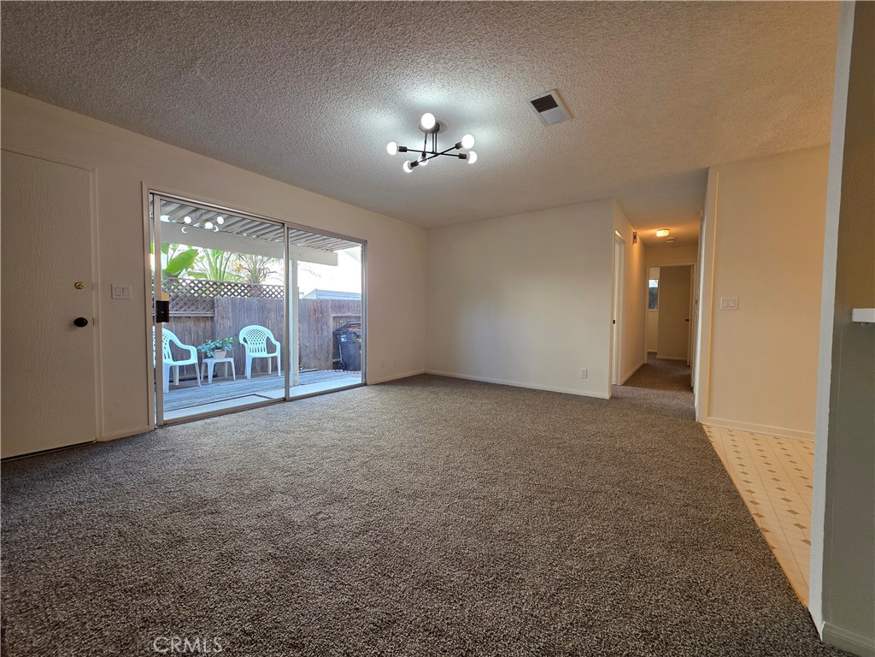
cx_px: 438
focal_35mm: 13
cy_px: 328
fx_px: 329
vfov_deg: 89.9
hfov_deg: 106.2
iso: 100
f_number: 1.9
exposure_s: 1/120
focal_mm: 2.2
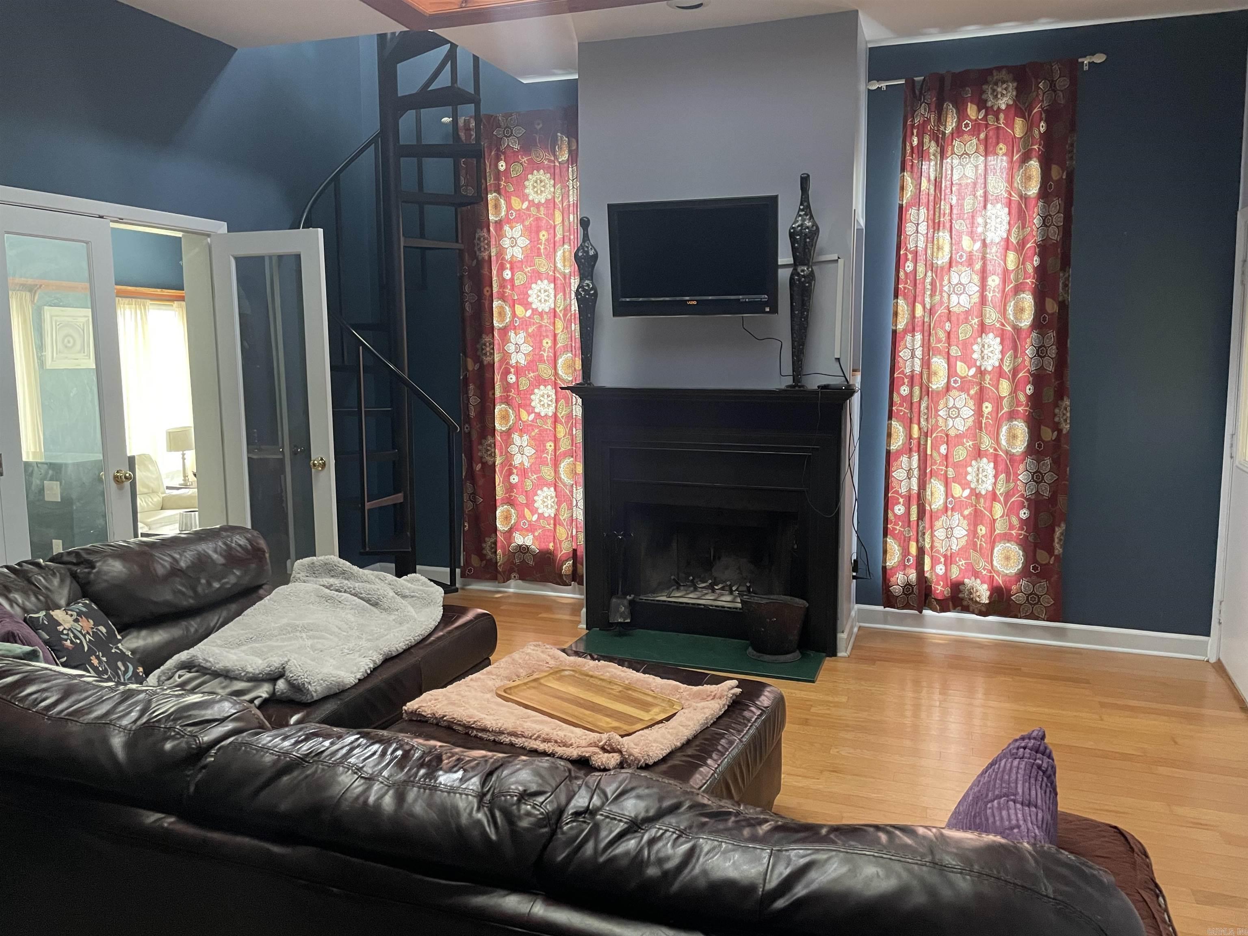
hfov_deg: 67.3
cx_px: 624
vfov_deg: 53.1
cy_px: 468
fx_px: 937
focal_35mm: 26
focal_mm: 4.2
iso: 400
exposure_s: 1/60
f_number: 1.6
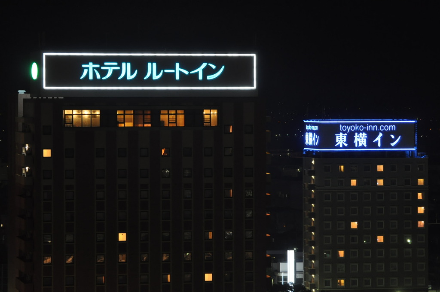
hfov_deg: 13.7
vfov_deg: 9.1
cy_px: 146
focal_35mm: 150
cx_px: 220
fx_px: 1831
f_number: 7.1
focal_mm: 100
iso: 1100
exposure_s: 1/8
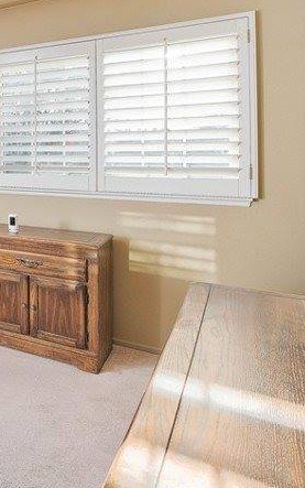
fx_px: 439
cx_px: -195
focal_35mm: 33
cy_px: 161
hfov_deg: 24.8
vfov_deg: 56.8
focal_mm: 14
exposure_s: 1/200
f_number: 7.1
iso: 400
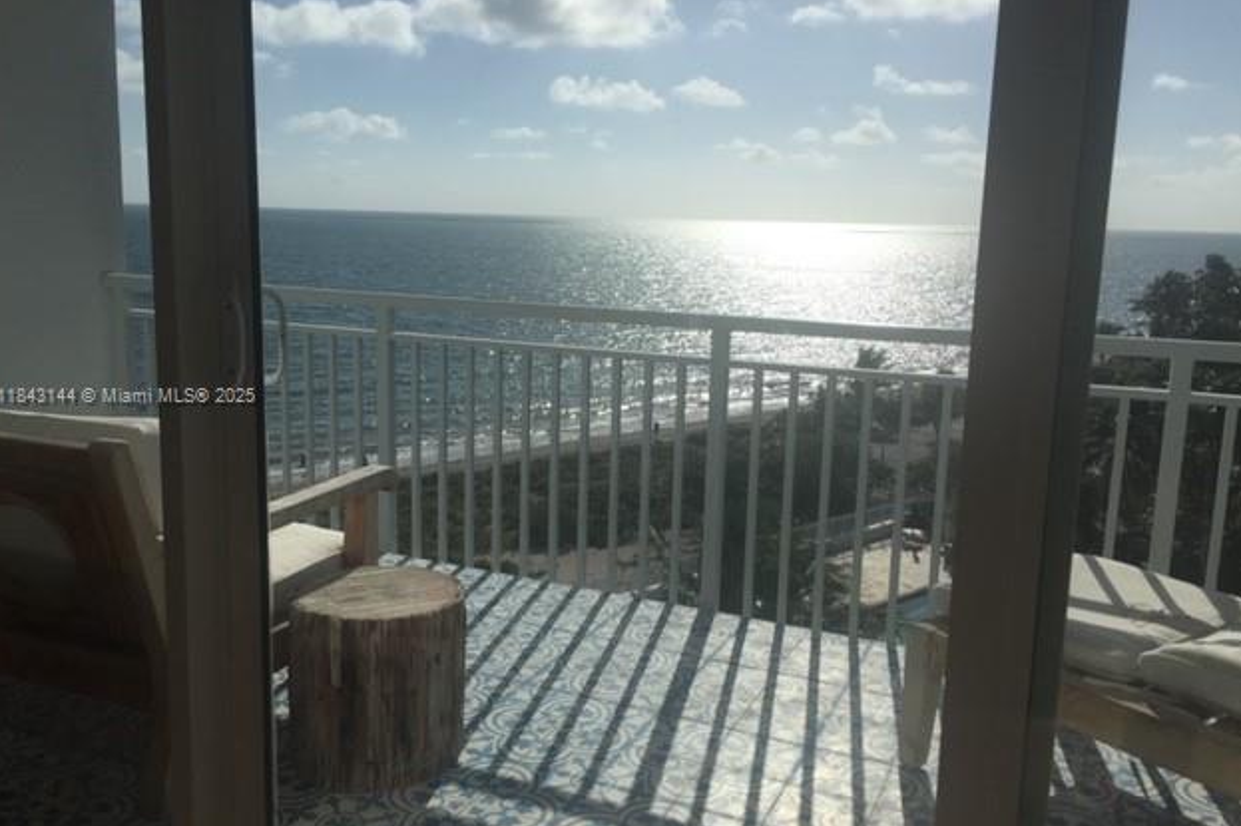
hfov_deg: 60.3
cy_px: 398
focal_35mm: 31
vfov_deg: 42.3
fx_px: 1068
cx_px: 618
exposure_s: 1/9901
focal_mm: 4.15
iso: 32
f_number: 2.2
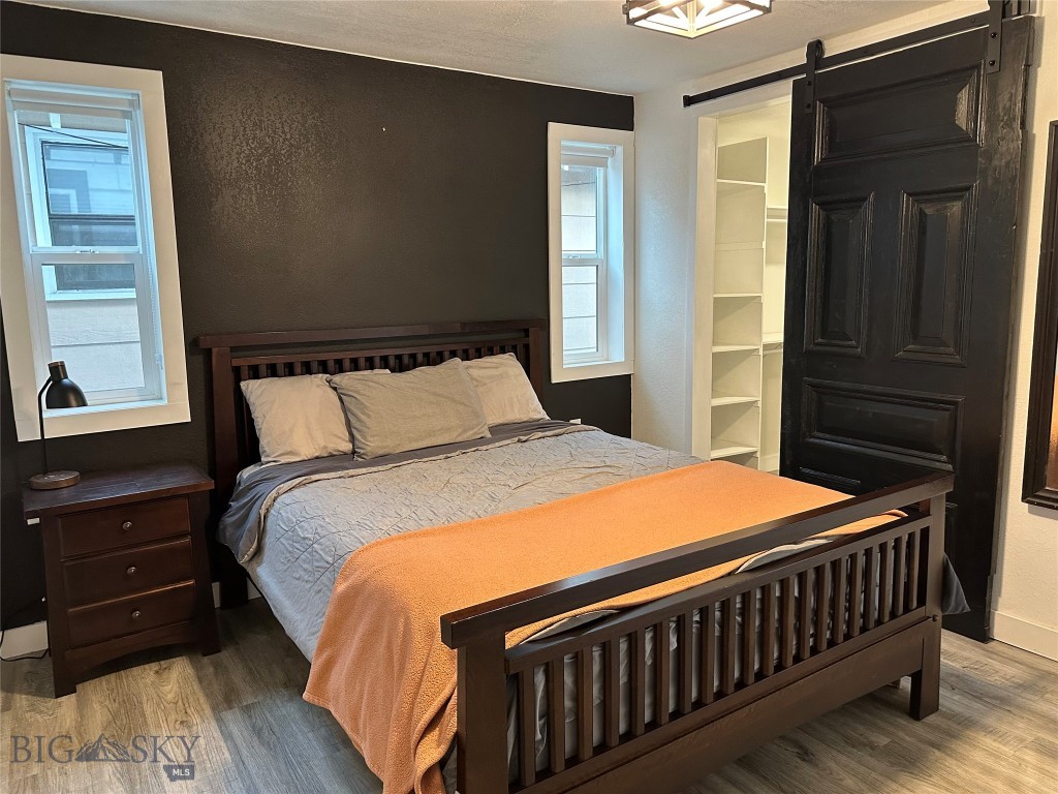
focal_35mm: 24
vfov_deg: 56.8
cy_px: 397
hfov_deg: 71.6
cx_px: 529
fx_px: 734
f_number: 1.78
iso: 320
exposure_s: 1/60
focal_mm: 6.86
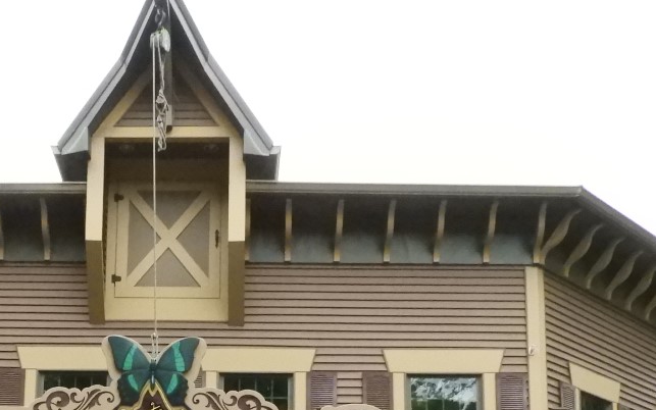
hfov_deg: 35.0
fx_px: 1019
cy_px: 494
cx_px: 171
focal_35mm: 57
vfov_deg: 21.2
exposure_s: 1/2000
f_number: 4.2
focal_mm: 4.3
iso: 1600
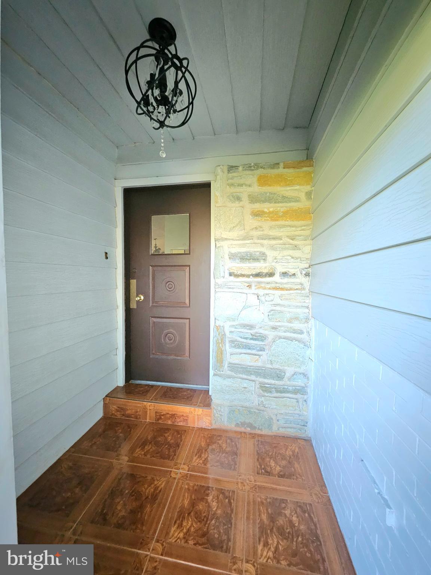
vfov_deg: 106.2
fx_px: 216
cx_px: 216
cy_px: 288
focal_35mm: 13
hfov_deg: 89.9
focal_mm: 1.74
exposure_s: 1/77.5
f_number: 2.2
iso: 400
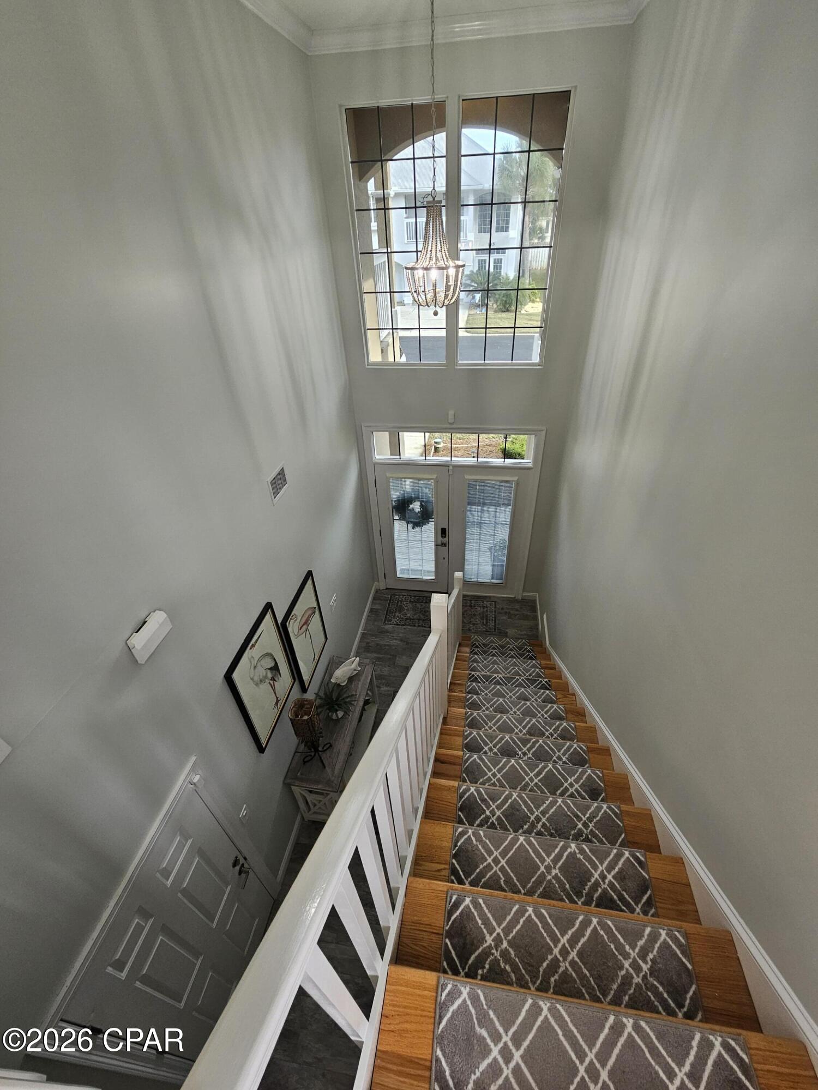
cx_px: 409
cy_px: 545
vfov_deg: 106.2
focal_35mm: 13
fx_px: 410
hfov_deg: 89.9
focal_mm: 2.2
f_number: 2.2
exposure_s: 1/60
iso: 100
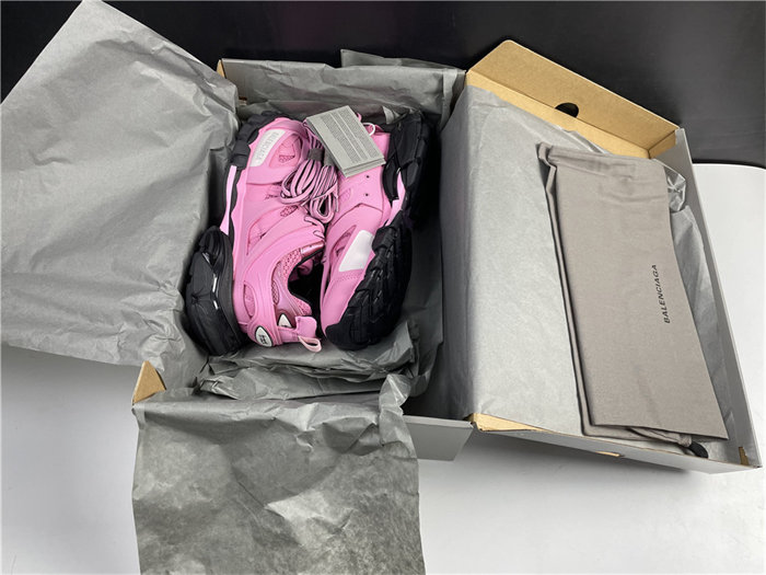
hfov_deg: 67.3
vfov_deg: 53.1
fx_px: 575
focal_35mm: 26
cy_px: 288
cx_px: 383
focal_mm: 4.2
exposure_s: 1/121
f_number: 1.6
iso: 125
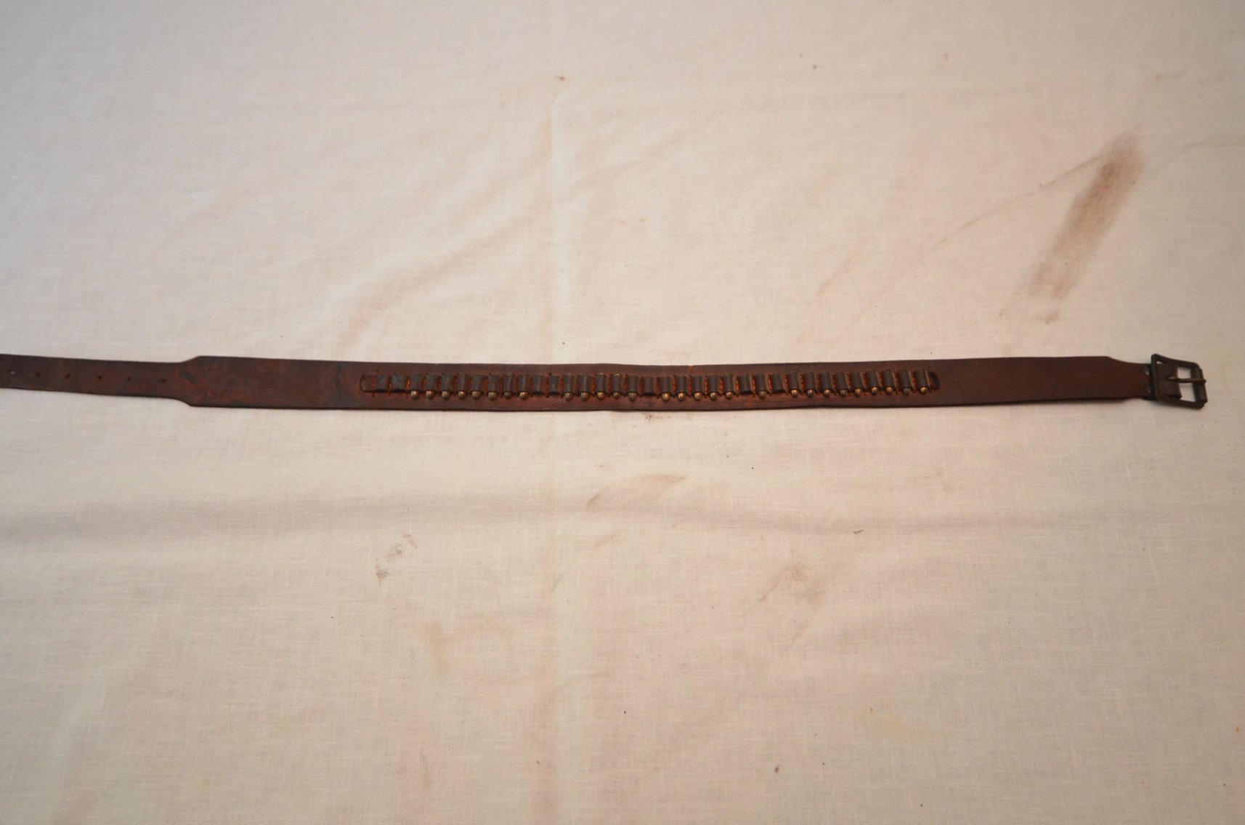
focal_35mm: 26
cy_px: 412
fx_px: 880
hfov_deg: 70.6
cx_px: 622
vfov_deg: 50.2
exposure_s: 1/60
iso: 1250
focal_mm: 17
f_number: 4.2
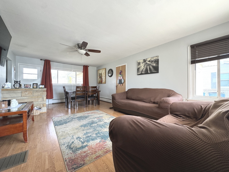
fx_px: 93
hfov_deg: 102.1
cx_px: 114
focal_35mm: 14
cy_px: 86
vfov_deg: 85.7
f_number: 2.2
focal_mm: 2.22
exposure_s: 1/99
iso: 100
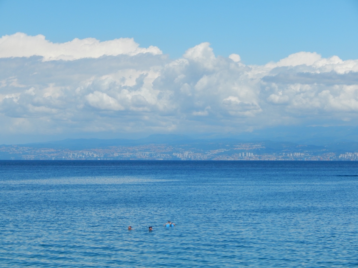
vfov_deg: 13.0
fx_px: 1179
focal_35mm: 114
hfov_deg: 17.3
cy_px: 134
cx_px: 179
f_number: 9.2
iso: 125
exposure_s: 1/400
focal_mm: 20.5
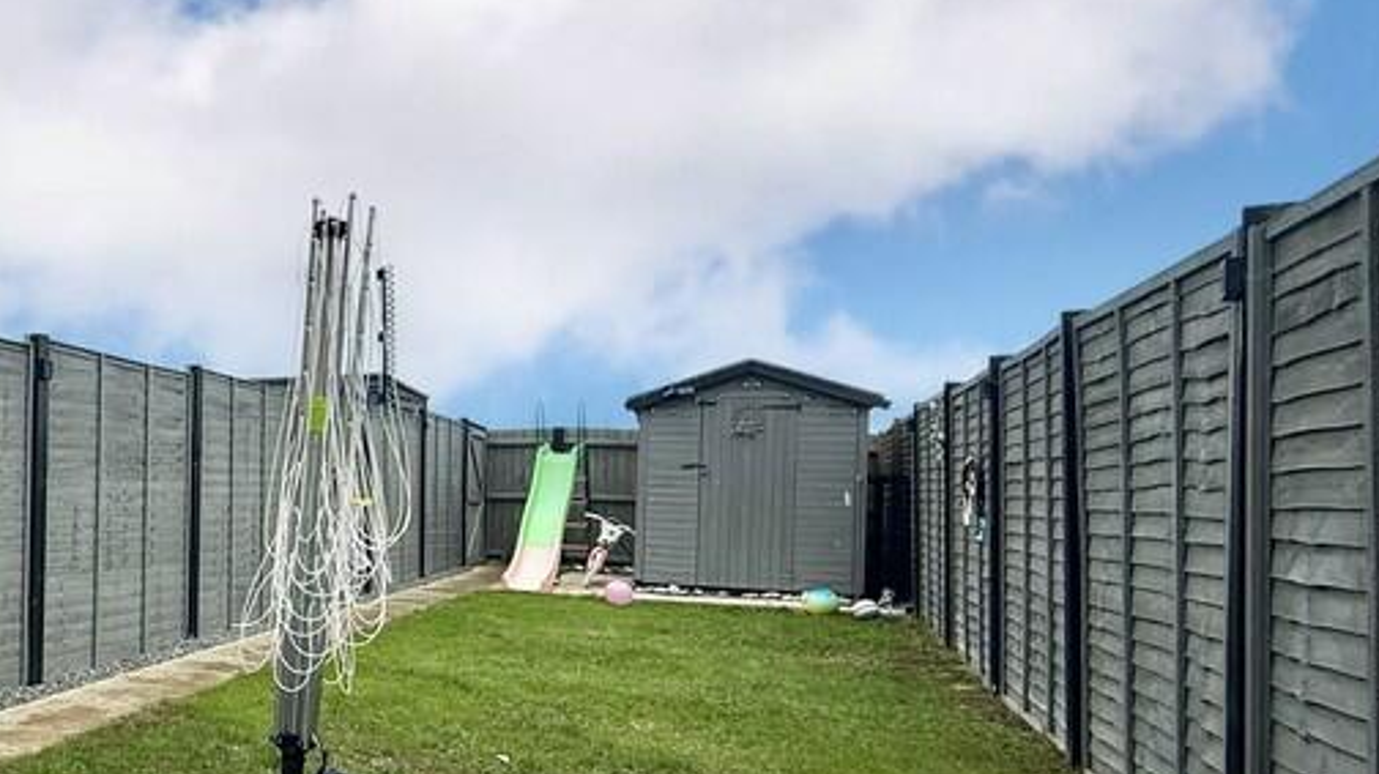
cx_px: 41
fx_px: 1133
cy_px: 462
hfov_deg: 51.8
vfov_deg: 37.6
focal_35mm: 31
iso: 50
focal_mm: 2.22
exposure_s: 1/1656
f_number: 2.2
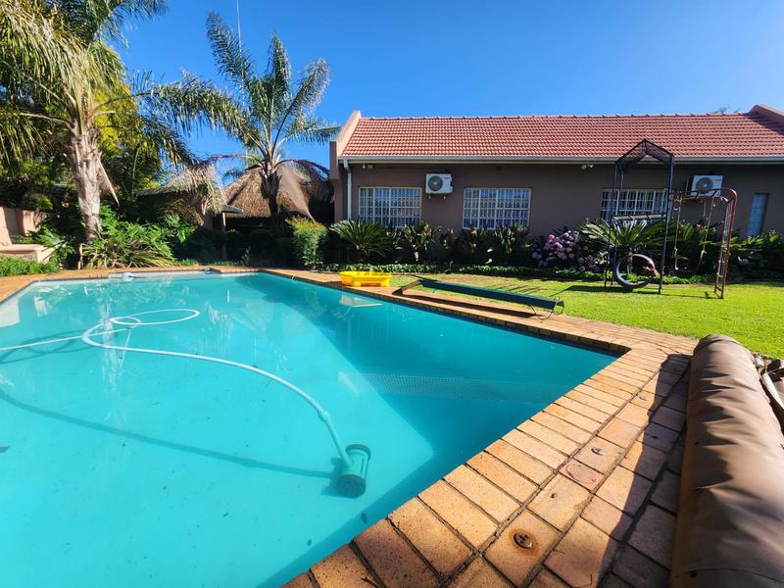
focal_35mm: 13
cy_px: 294
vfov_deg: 89.9
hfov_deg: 106.2
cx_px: 392
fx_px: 294
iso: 50
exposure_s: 1/968
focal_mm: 2.2
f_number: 2.2
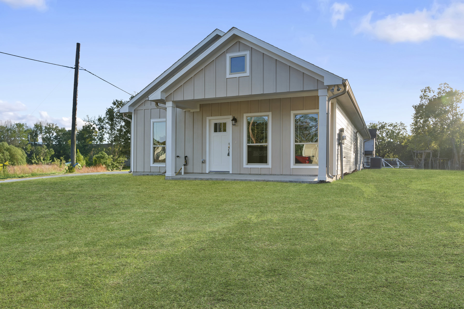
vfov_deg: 53.1
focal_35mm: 24
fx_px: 309
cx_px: 232
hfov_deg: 73.7
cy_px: 154
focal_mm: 16
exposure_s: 1/125
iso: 100
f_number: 5.6
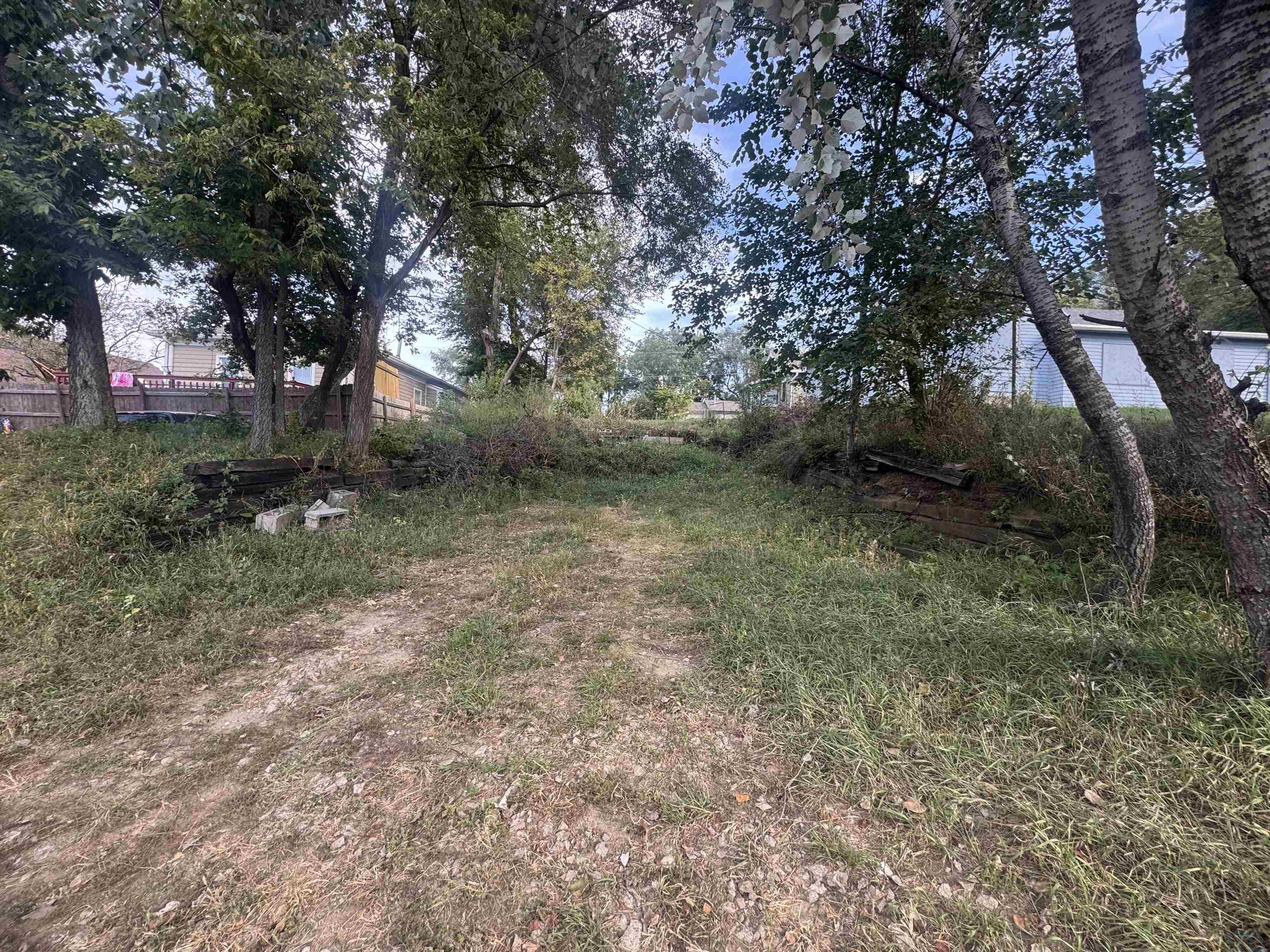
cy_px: 476
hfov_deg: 102.1
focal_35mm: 14
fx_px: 514
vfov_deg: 85.7
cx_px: 635
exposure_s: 1/137
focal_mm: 2.22
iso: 40
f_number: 2.2
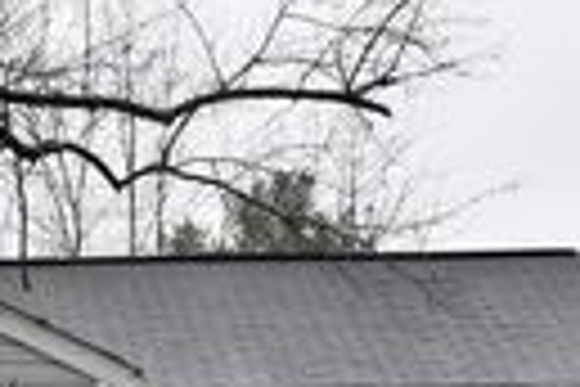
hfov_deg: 9.9
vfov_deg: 6.7
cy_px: 515
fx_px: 3285
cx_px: -153
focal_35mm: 204
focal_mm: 35
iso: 400
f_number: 5.6
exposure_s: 1/125
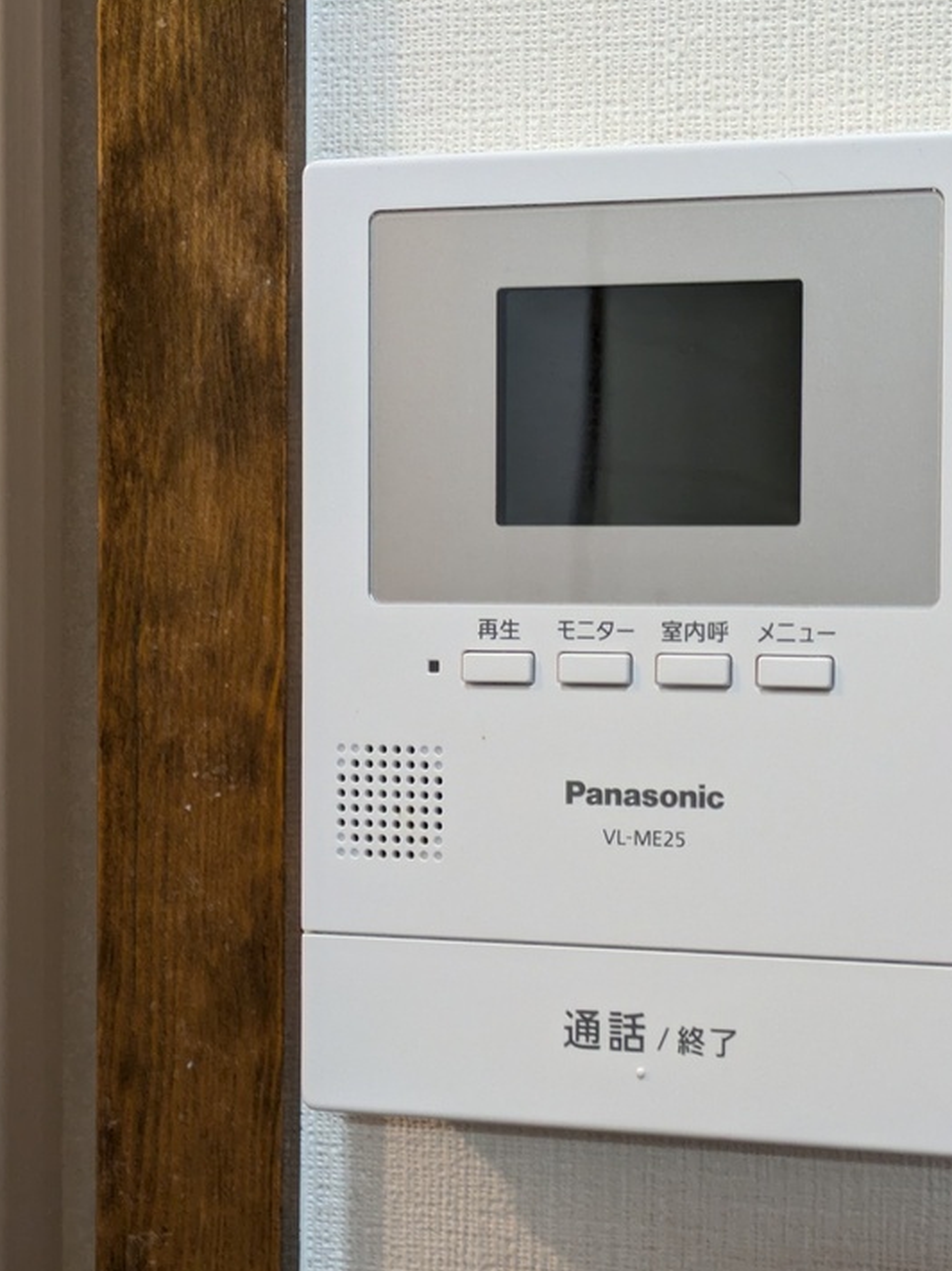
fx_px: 2532
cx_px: 693
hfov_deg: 21.2
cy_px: 639
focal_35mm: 69
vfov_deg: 28.2
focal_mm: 5.43
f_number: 1.89
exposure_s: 1/120
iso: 402
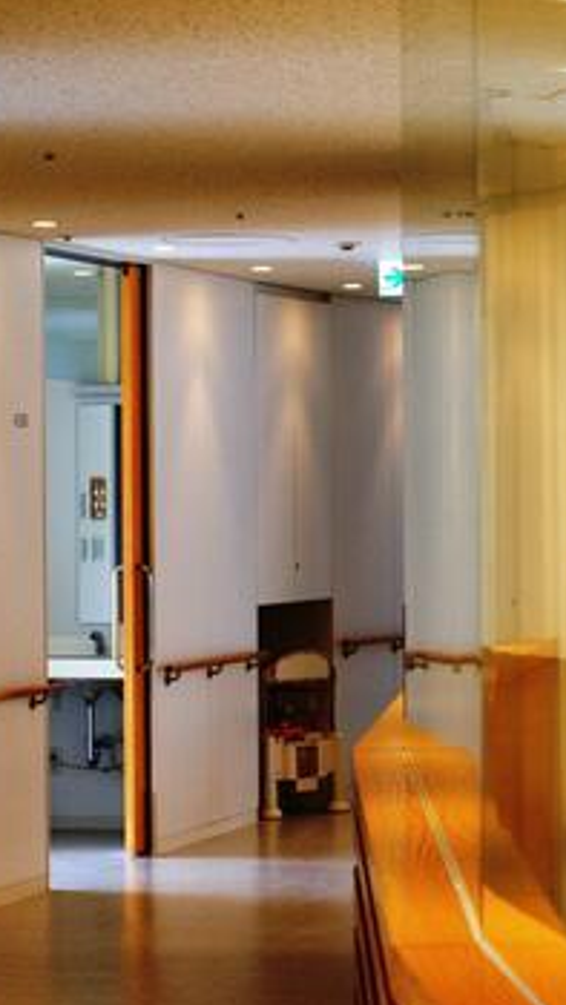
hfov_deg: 9.0
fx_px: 3600
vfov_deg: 15.9
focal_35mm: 135
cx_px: 362
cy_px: 497
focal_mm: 50
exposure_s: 1/40
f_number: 5
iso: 400
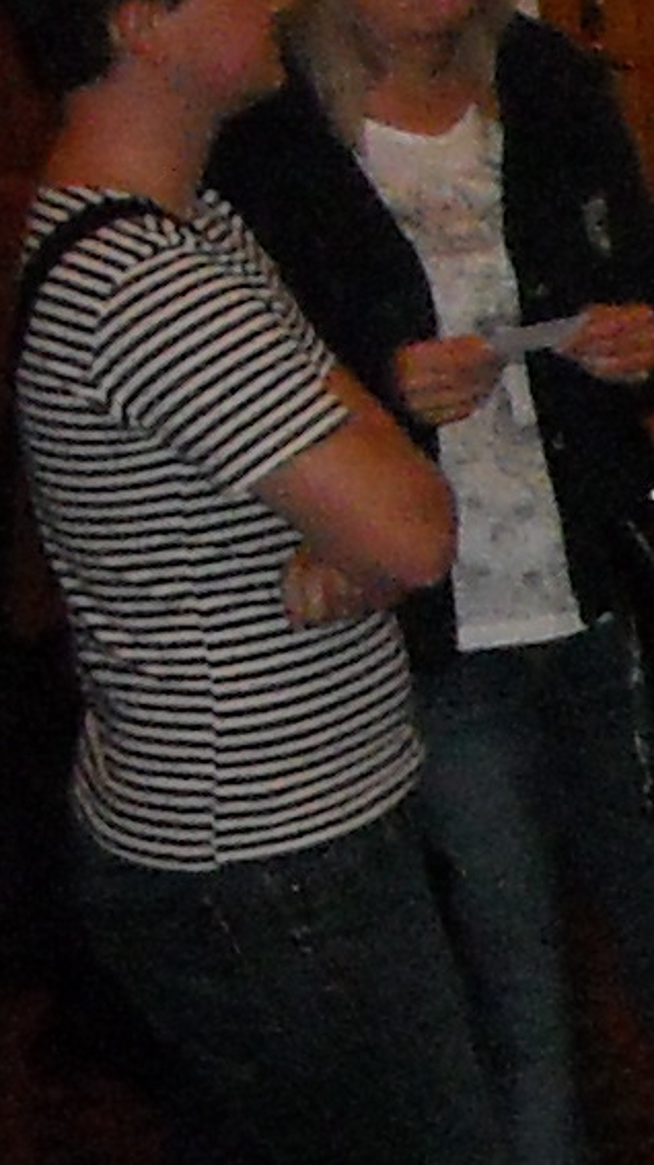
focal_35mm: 207
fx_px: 6387
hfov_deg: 5.0
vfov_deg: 10.4
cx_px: 2976
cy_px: 393
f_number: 2.8
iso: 518
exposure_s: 1/60
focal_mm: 5.7
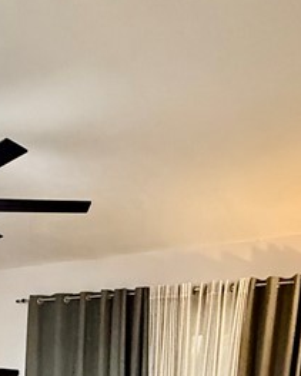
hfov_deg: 26.6
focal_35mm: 53
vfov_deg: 28.2
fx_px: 591
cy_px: 506
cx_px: -19
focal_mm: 2.22
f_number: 2.2
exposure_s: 1/60
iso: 1000
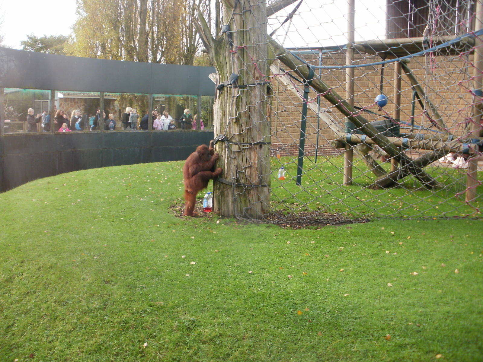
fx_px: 502
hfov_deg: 51.4
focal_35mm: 36
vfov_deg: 39.7
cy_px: 181
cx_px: 242
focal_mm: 6.3
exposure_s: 1/125
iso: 100
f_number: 3.5
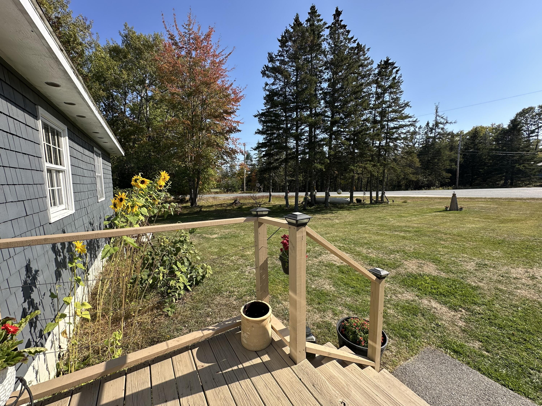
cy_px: 203
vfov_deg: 85.7
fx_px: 219
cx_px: 271
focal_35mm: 14
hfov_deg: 102.1
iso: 40
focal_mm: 2.22
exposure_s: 1/917
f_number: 2.2
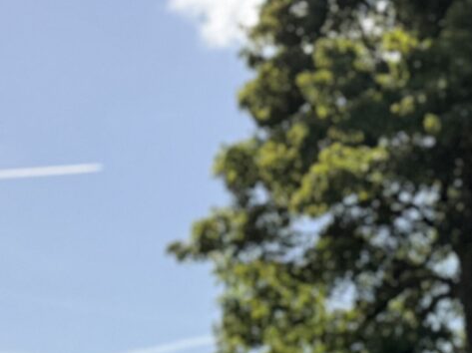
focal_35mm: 130
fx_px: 1771
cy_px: 956
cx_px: 910
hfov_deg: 13.3
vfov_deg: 9.6
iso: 100
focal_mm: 6.76
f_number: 1.78
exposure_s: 1/4673
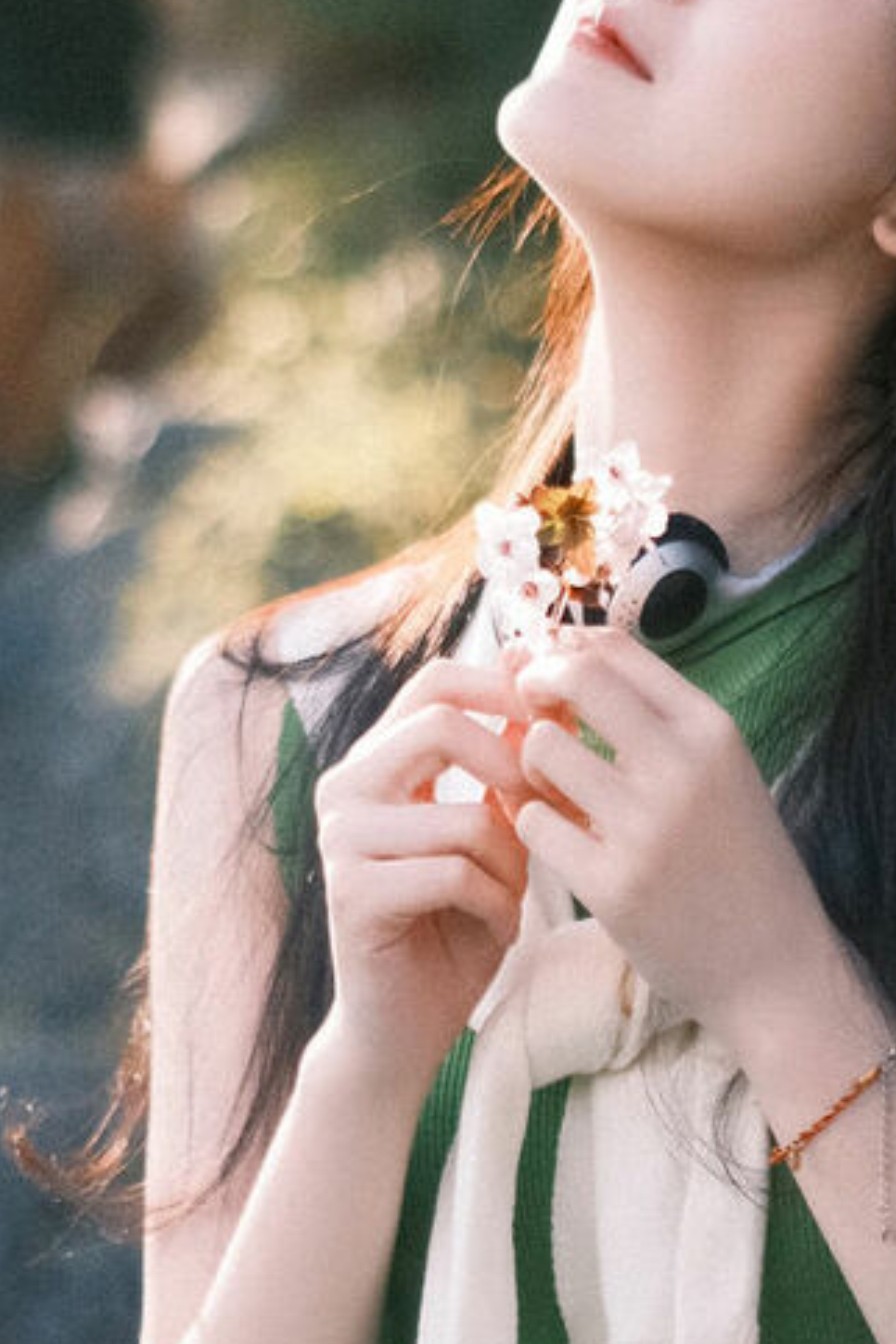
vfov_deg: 11.8
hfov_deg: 7.9
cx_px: 142
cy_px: 102
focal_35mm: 173
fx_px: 6458
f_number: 1.4
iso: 2000
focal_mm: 35
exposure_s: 1/10500
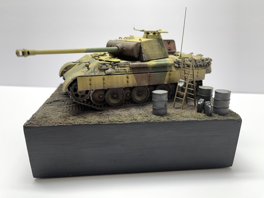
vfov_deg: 53.1
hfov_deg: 67.3
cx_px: 132
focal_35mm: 26
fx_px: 198
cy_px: 99
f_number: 1.6
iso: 50
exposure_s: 1/100
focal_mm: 5.1
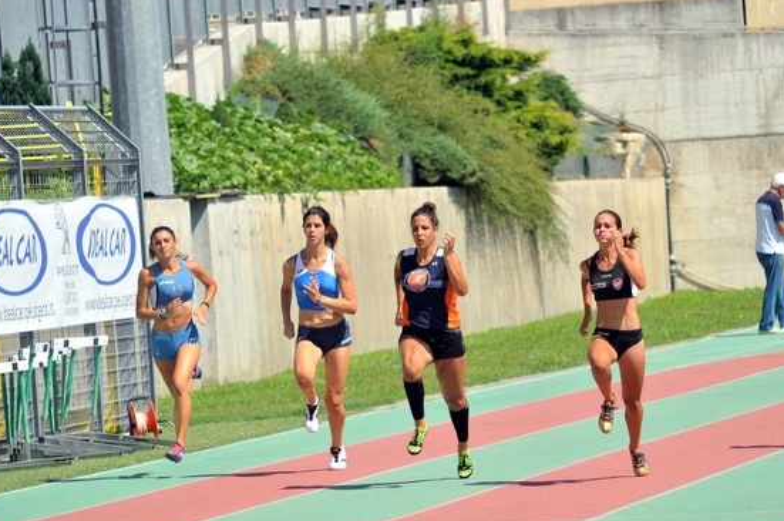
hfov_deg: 6.8
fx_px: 6569
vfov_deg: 4.5
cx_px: 454
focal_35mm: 302
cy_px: 295
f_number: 6.3
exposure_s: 1/1000
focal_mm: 210
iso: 320
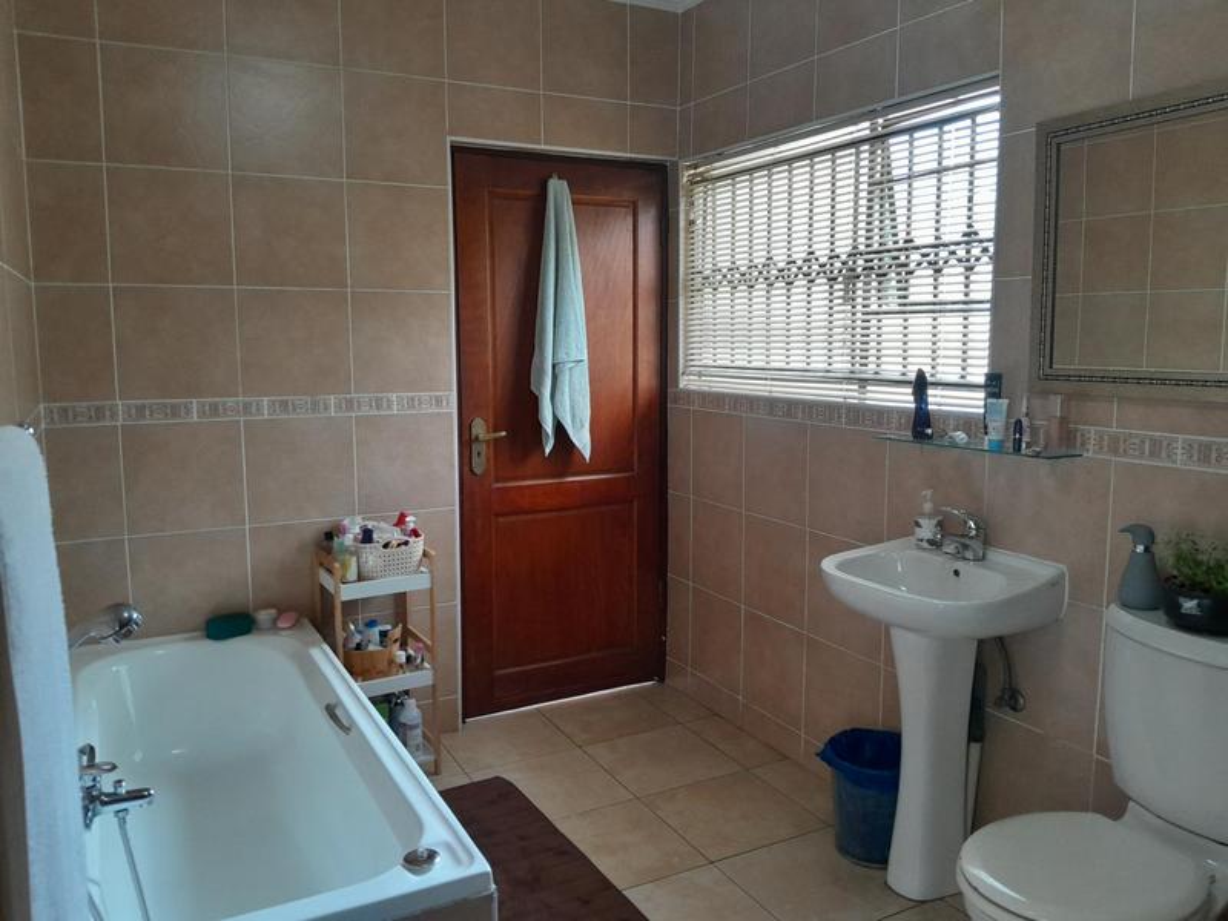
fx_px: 922
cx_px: 614
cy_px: 460
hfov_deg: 67.3
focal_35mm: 26
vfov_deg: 53.1
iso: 250
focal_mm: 3.98
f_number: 1.8
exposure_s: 1/60
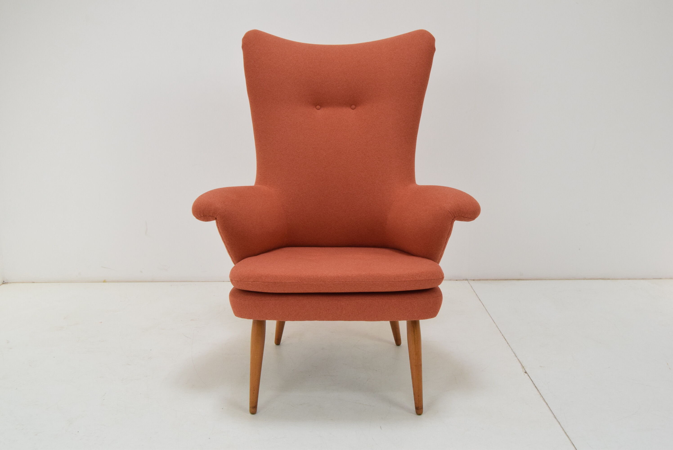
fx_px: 730
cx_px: 336
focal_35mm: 39
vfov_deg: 34.3
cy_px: 225
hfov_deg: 49.5
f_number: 8
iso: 1600
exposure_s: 1/250
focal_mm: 26
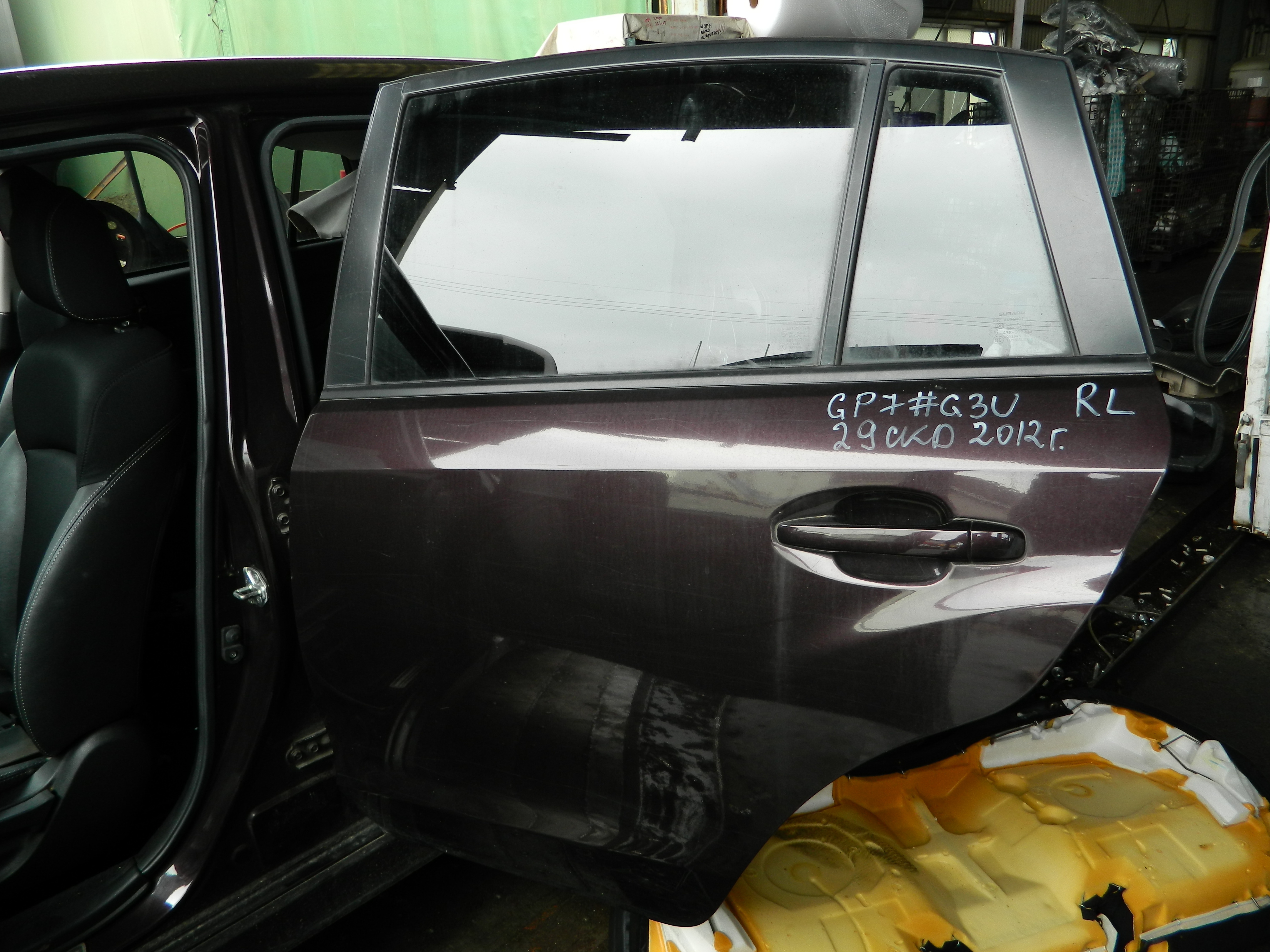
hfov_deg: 69.4
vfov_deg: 54.9
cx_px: 635
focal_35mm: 25
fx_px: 917
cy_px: 476
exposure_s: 1/80
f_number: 3.1
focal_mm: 4.5
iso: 80
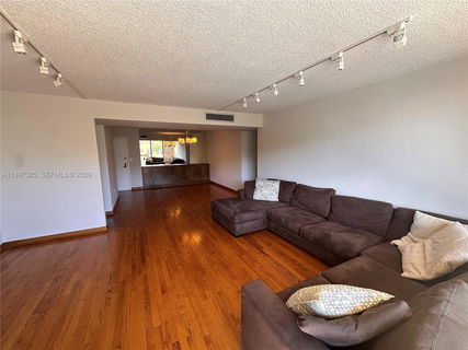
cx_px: 234
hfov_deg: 102.1
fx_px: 189
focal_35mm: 14
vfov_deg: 85.6
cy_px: 175
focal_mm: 2.22
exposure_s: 1/120
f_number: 2.2
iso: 200
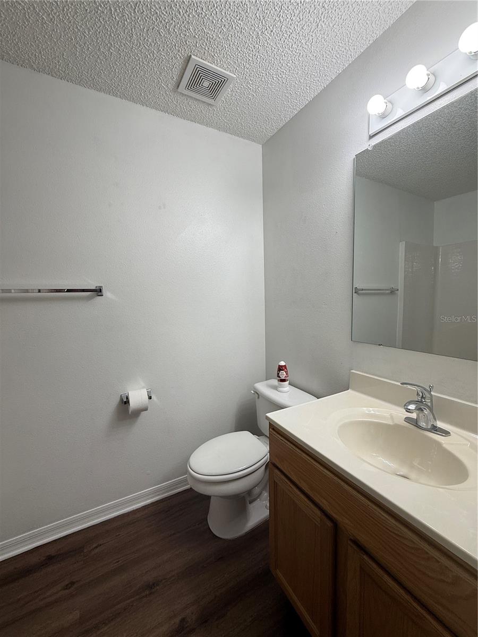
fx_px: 258
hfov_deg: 85.7
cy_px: 318
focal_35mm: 14
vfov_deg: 102.1
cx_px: 239
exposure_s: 1/120
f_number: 2.2
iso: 64
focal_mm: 2.22
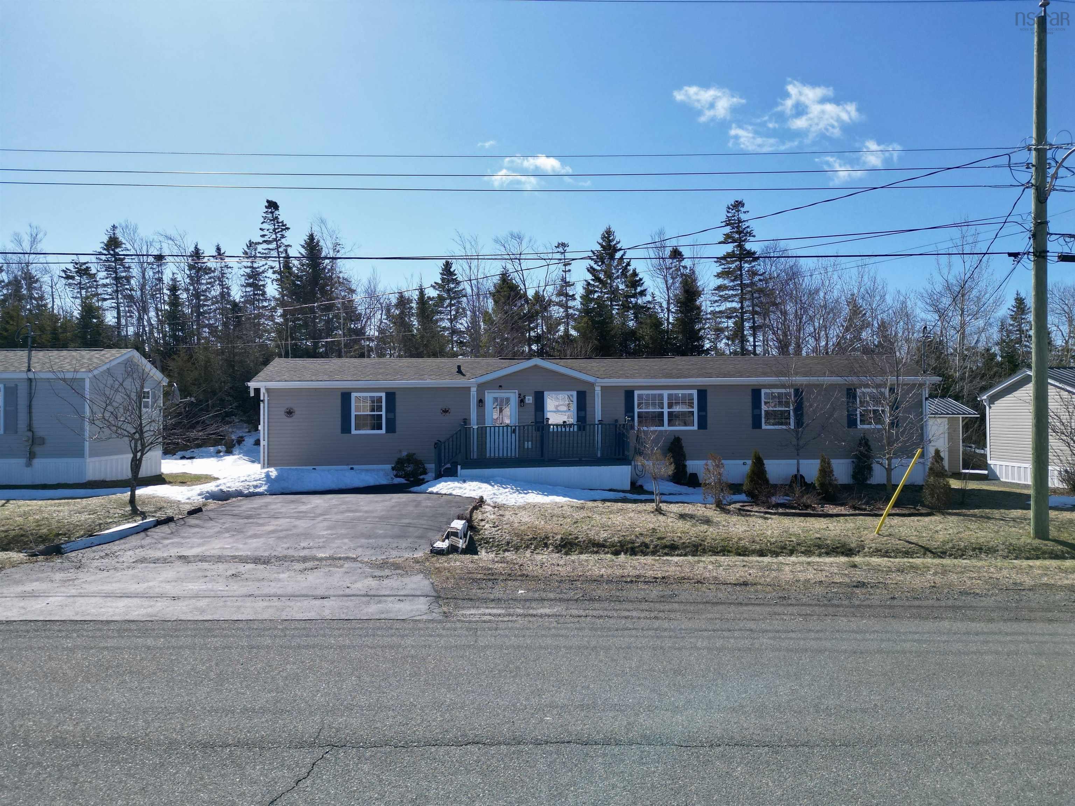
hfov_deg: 71.6
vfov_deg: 56.8
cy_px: 403
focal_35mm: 24
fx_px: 745
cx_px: 538
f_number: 1.7
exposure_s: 1/4000
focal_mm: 6.72
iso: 130
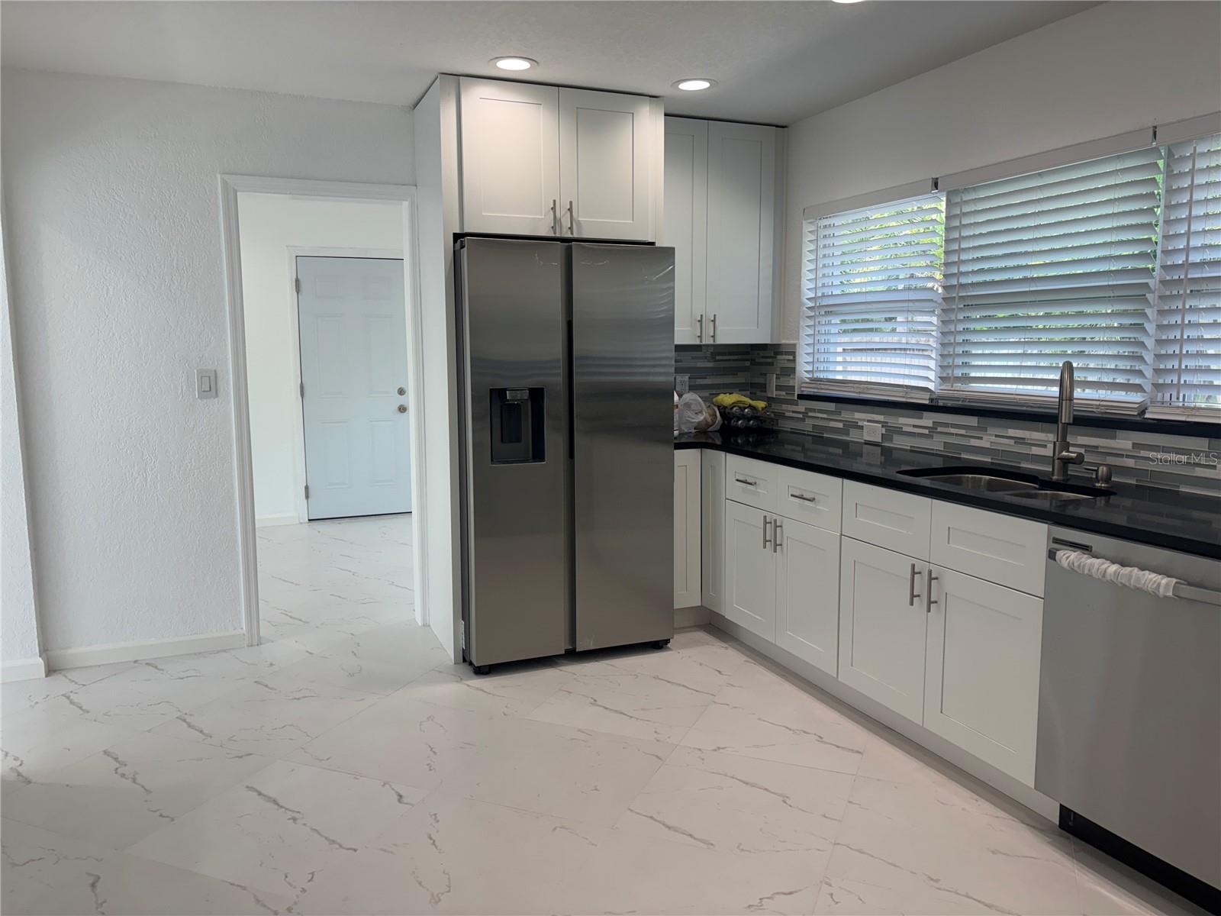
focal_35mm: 26
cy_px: 458
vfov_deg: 53.1
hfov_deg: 67.3
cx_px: 610
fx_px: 917
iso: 40
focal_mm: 5.96
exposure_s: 1/149
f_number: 1.6
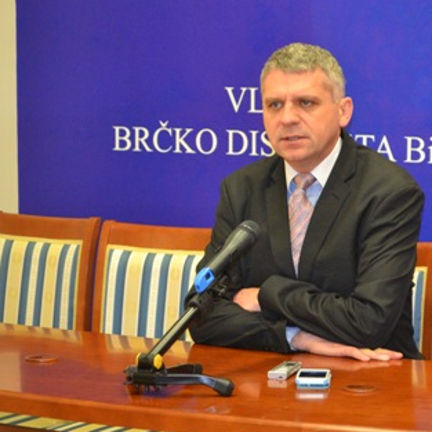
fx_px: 1765
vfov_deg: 14.0
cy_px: 227
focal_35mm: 125
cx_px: 311
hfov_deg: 13.9
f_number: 5.6
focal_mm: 48
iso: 2200
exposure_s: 1/60
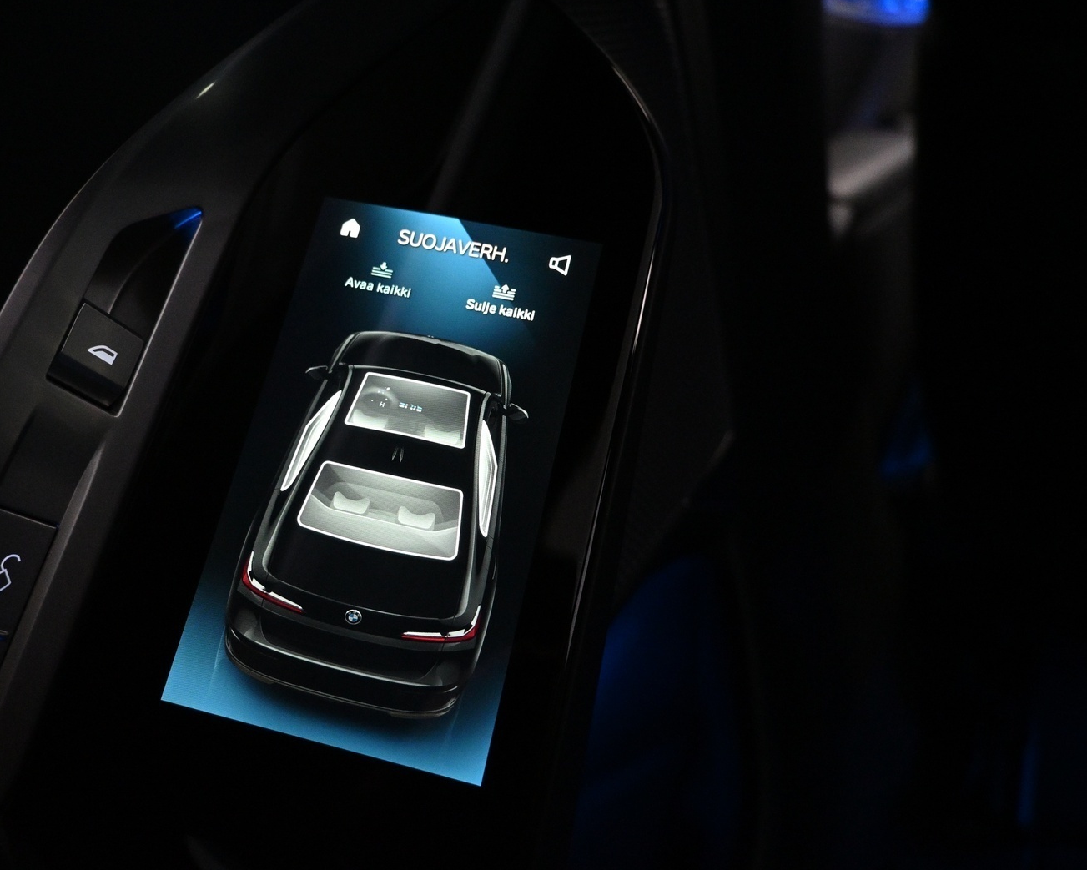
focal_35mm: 28
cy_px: 440
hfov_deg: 61.9
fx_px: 901
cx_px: 461
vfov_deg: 51.5
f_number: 3.5
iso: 4000
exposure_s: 1/60
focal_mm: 16
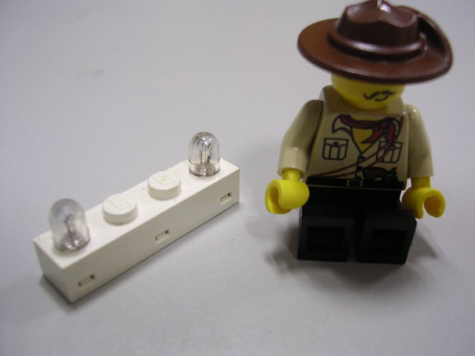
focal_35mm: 38
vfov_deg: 37.7
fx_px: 521
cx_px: 238
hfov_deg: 49.0
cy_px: 178
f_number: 2.8
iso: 100
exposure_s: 1/5.3
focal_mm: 5.8
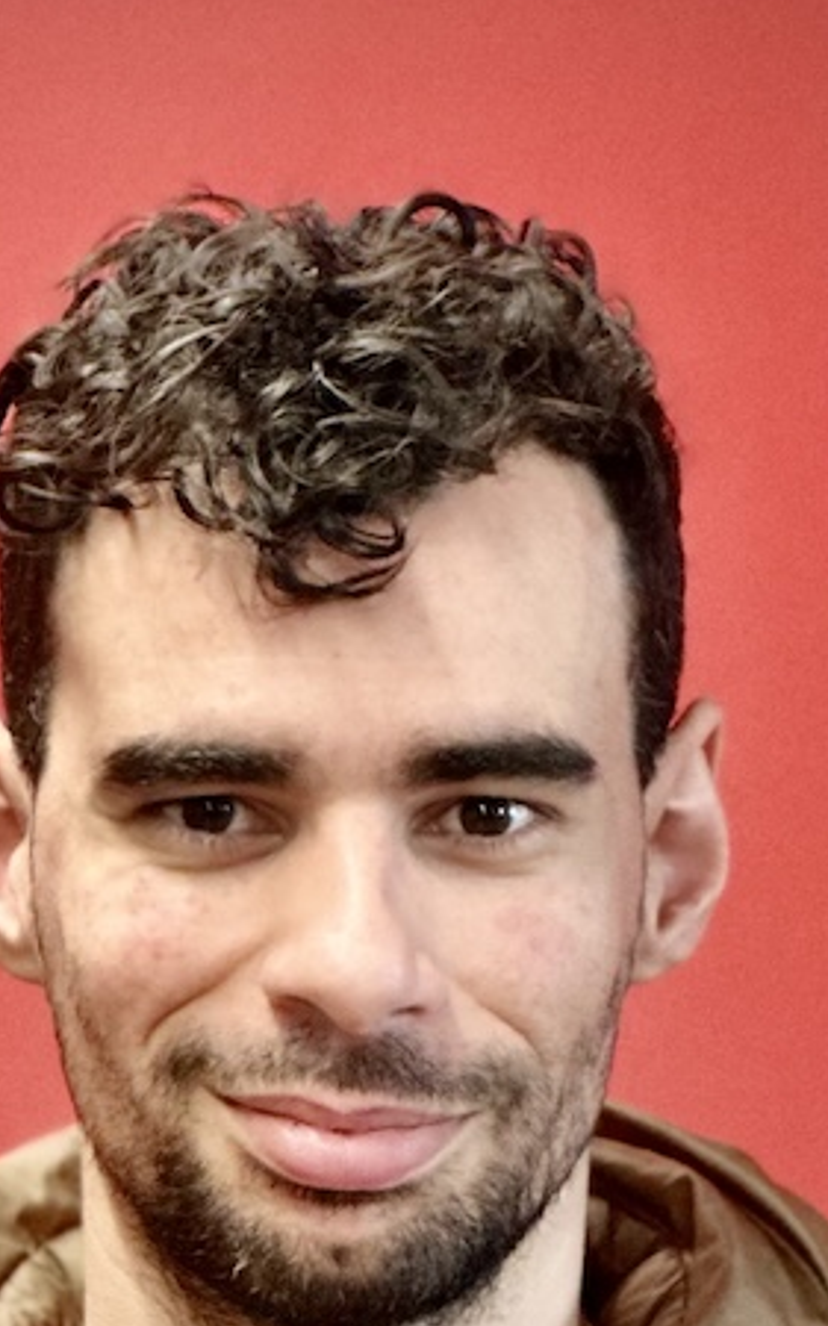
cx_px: 333
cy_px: 1557
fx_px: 8743
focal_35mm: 242
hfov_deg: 5.4
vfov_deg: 8.6
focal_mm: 9
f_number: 2.8
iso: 320
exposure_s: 1/33
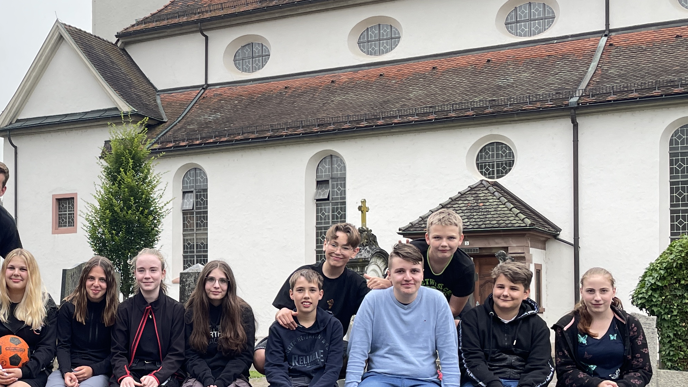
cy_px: 287
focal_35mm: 57
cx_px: 112
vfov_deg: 20.9
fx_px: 1040
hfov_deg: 35.1
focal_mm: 4.2
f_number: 1.6
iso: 32
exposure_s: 1/191
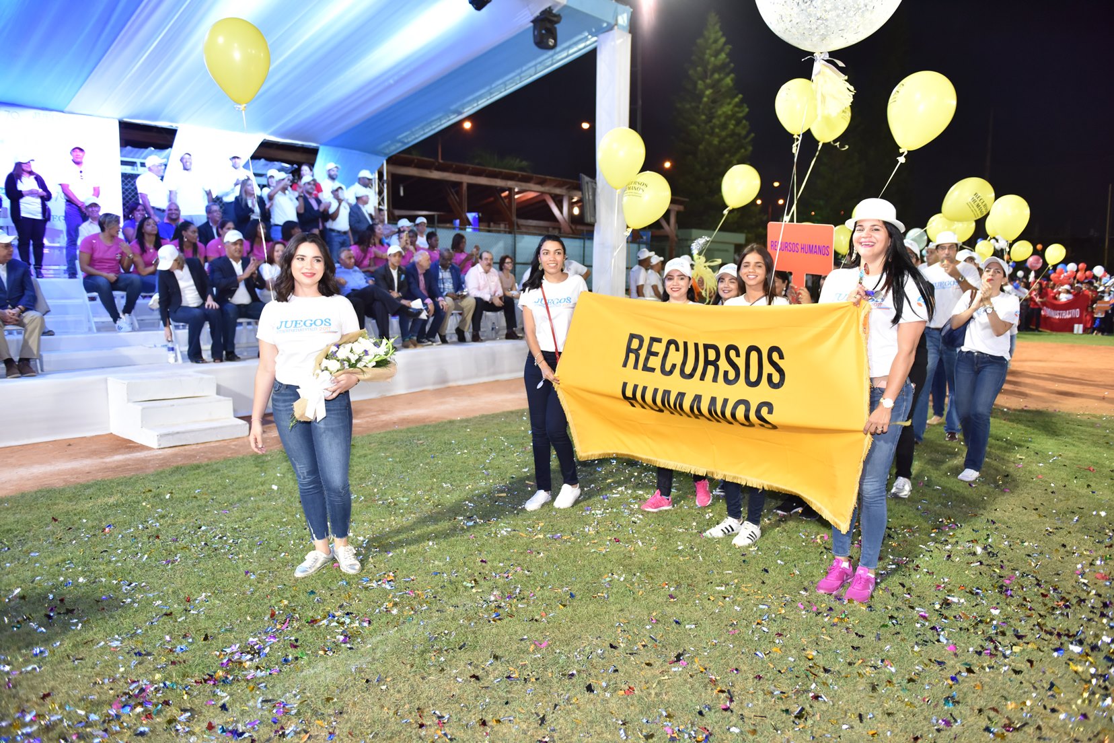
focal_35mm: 24
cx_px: 557
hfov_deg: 73.7
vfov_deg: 53.1
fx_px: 743
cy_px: 372
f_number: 2.8
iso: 1250
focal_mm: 24
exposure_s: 1/125
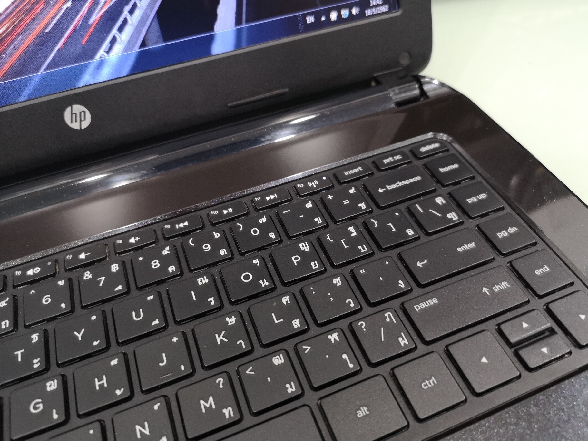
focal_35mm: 27
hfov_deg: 65.3
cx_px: 294
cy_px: 220
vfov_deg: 51.4
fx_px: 459
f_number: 1.8
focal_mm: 3.95
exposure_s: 1/33.3
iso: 320
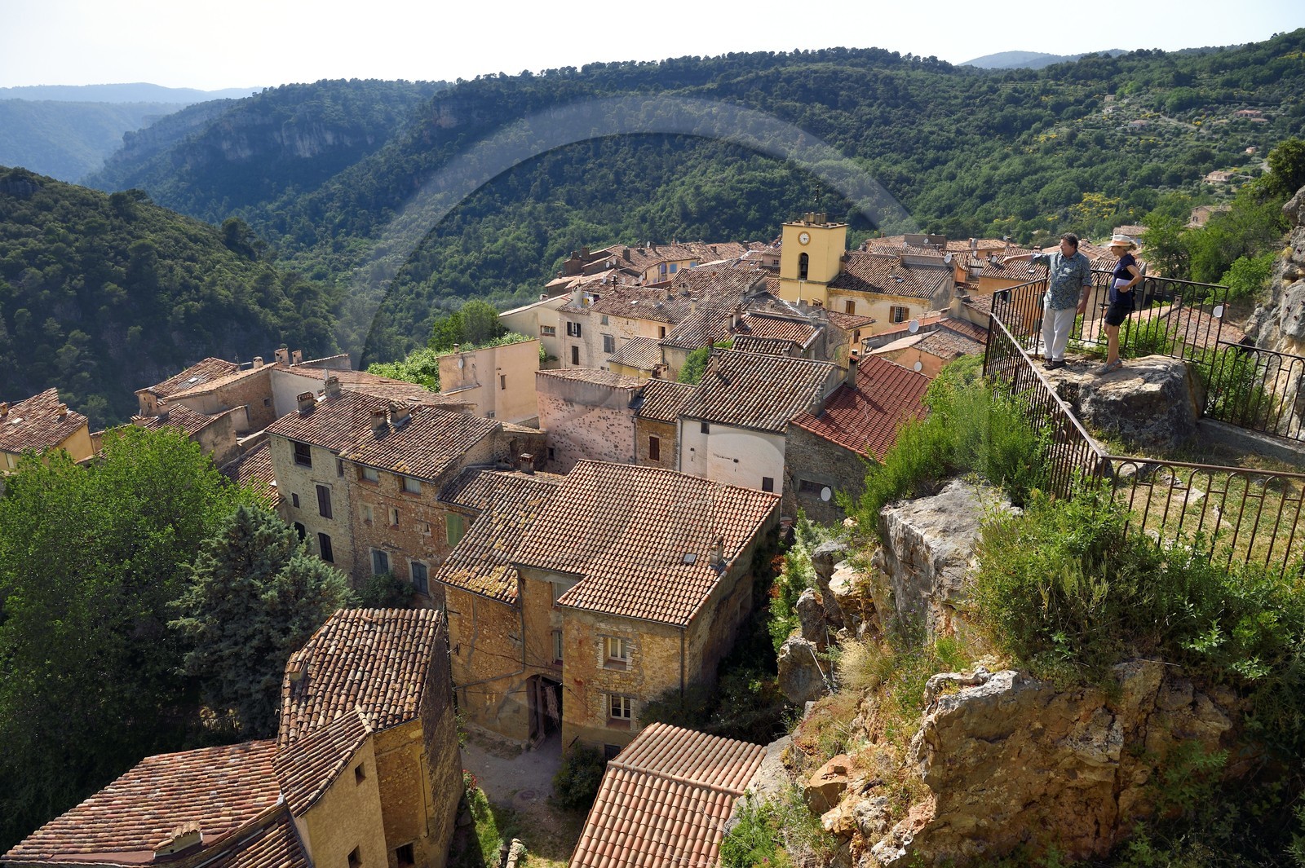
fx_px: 870
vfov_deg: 53.1
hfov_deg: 73.8
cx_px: 652
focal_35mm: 24
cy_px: 434
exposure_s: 1/320
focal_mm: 24
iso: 200
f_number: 9
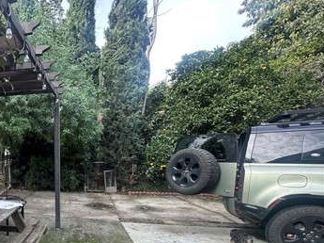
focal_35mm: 26
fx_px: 243
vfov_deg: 49.8
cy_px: 195
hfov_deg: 57.1
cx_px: 27
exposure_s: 1/167
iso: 40
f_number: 2.2
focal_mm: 2.22
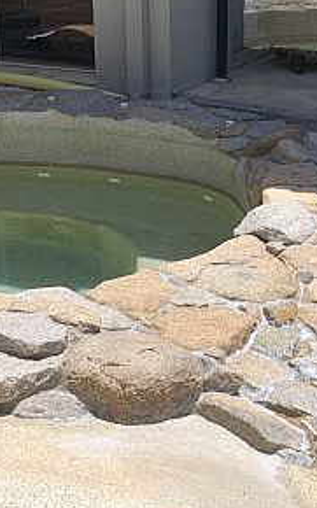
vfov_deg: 27.1
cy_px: 212
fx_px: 1052
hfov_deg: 16.9
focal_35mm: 76
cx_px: 299
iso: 25
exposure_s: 1/2160
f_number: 1.8
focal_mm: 4.25
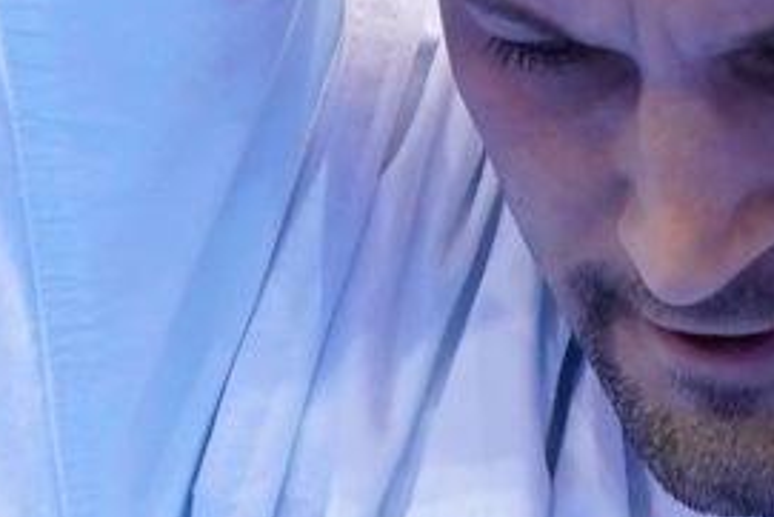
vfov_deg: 0.3
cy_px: 83
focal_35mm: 3978
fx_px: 85569
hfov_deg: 0.5
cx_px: 477
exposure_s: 1/500
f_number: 2.8
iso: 1000
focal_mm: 400
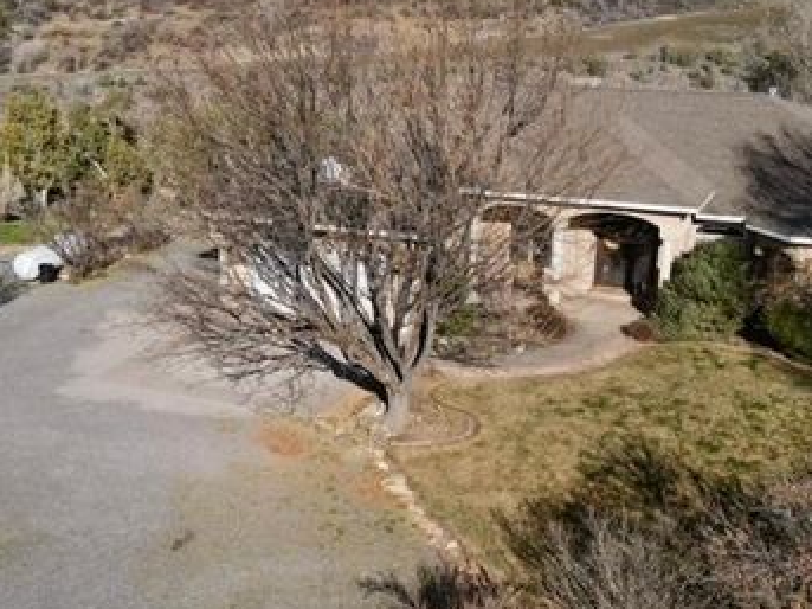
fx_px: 821
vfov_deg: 40.4
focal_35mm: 35
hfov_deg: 52.6
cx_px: 436
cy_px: 233
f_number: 2.8
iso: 100
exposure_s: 1/80
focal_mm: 4.5
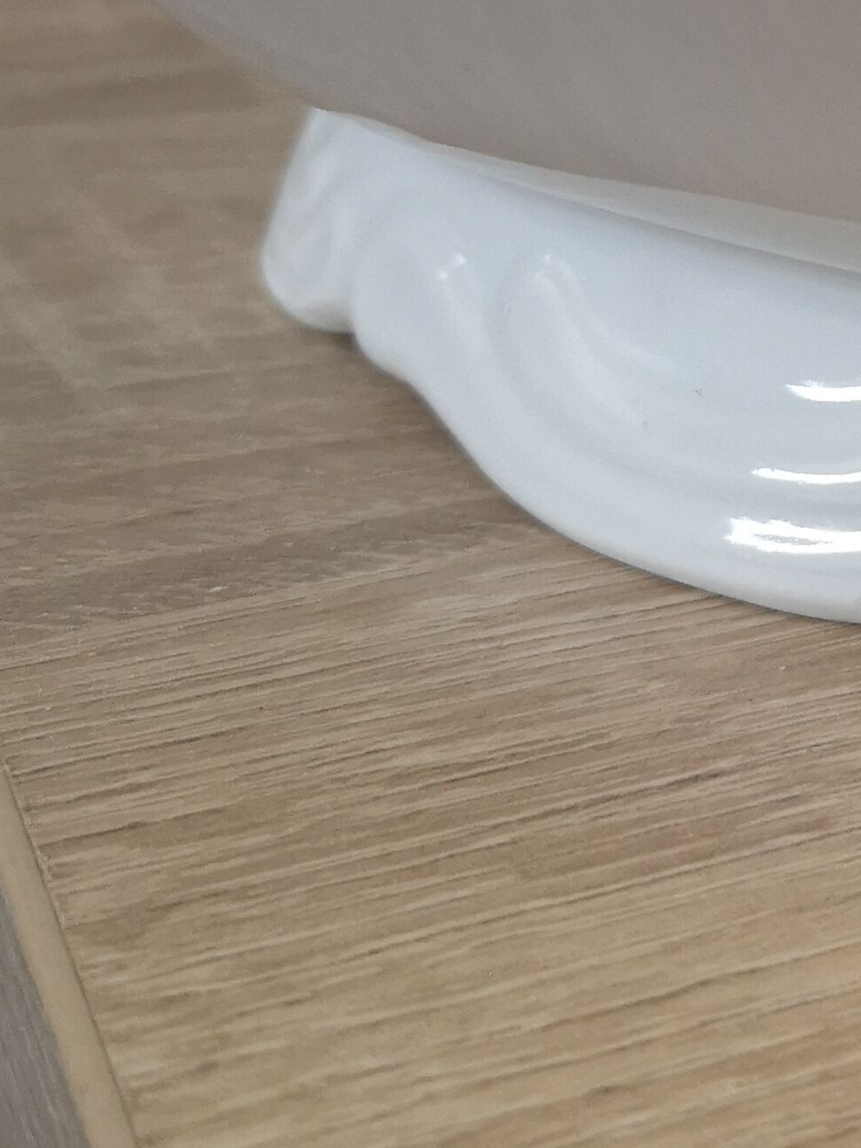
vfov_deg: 23.3
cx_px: 1262
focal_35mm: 82
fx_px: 2720
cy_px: 143
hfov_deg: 16.5
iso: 160
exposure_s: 1/50
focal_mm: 3.95
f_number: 1.8
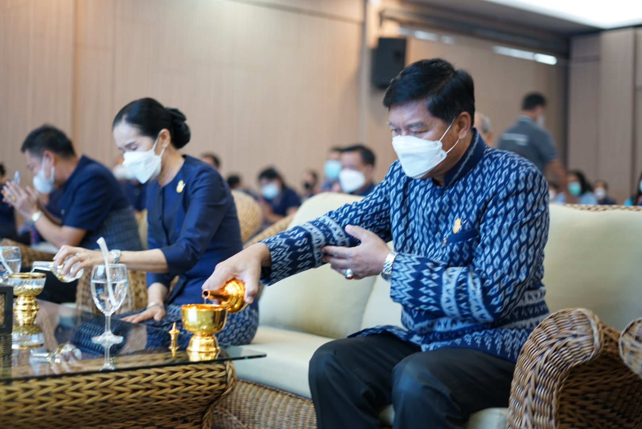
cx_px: 321
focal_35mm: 50
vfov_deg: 27.0
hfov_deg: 39.6
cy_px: 214
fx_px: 892
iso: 400
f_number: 1.8
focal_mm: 50
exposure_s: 1/30
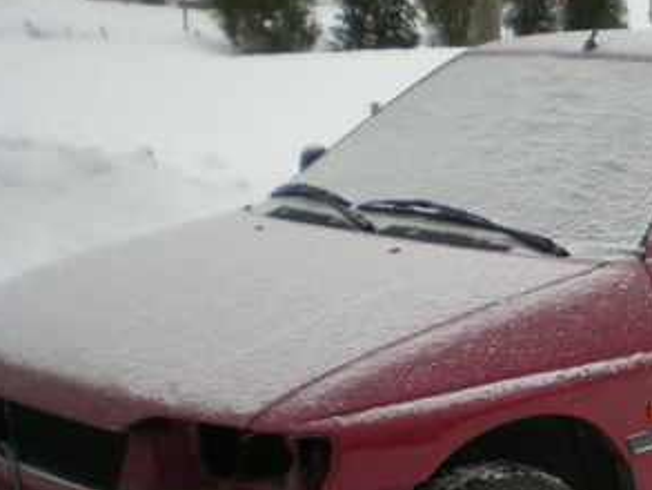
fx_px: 1564
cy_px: 472
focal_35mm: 83
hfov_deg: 22.6
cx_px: 663
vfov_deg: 17.4
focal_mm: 6.3
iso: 50
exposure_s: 1/250
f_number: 3.1
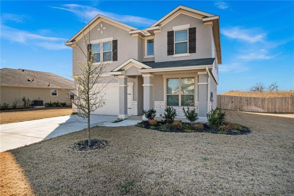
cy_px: 98
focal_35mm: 21
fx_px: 171
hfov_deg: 81.2
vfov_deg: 59.5
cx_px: 147
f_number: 8
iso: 500
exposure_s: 1/320
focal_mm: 21
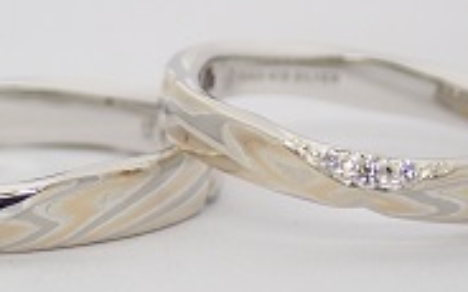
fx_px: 2551
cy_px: 156
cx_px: 178
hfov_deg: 10.5
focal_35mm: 200
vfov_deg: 6.6
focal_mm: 13.65
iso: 200
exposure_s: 1/125
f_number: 4.1
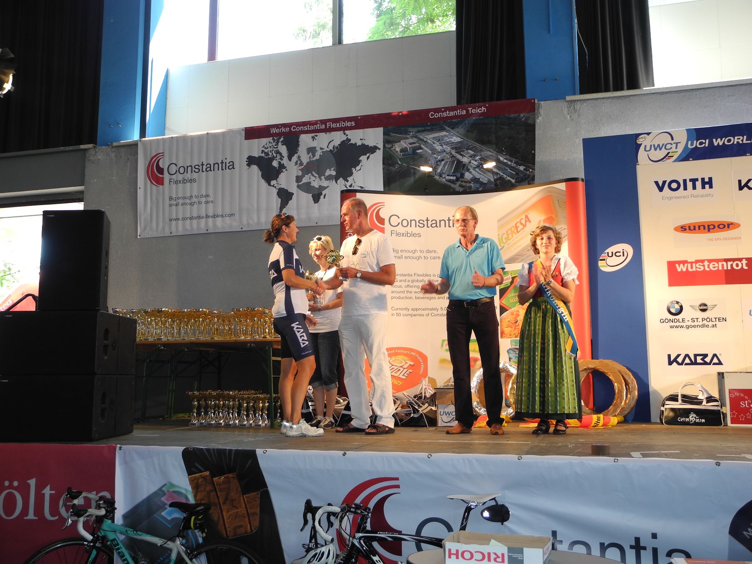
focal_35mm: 35
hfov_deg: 52.6
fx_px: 760
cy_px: 282
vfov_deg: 40.7
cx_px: 376
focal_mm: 7.4
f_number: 3.2
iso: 100
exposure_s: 1/44
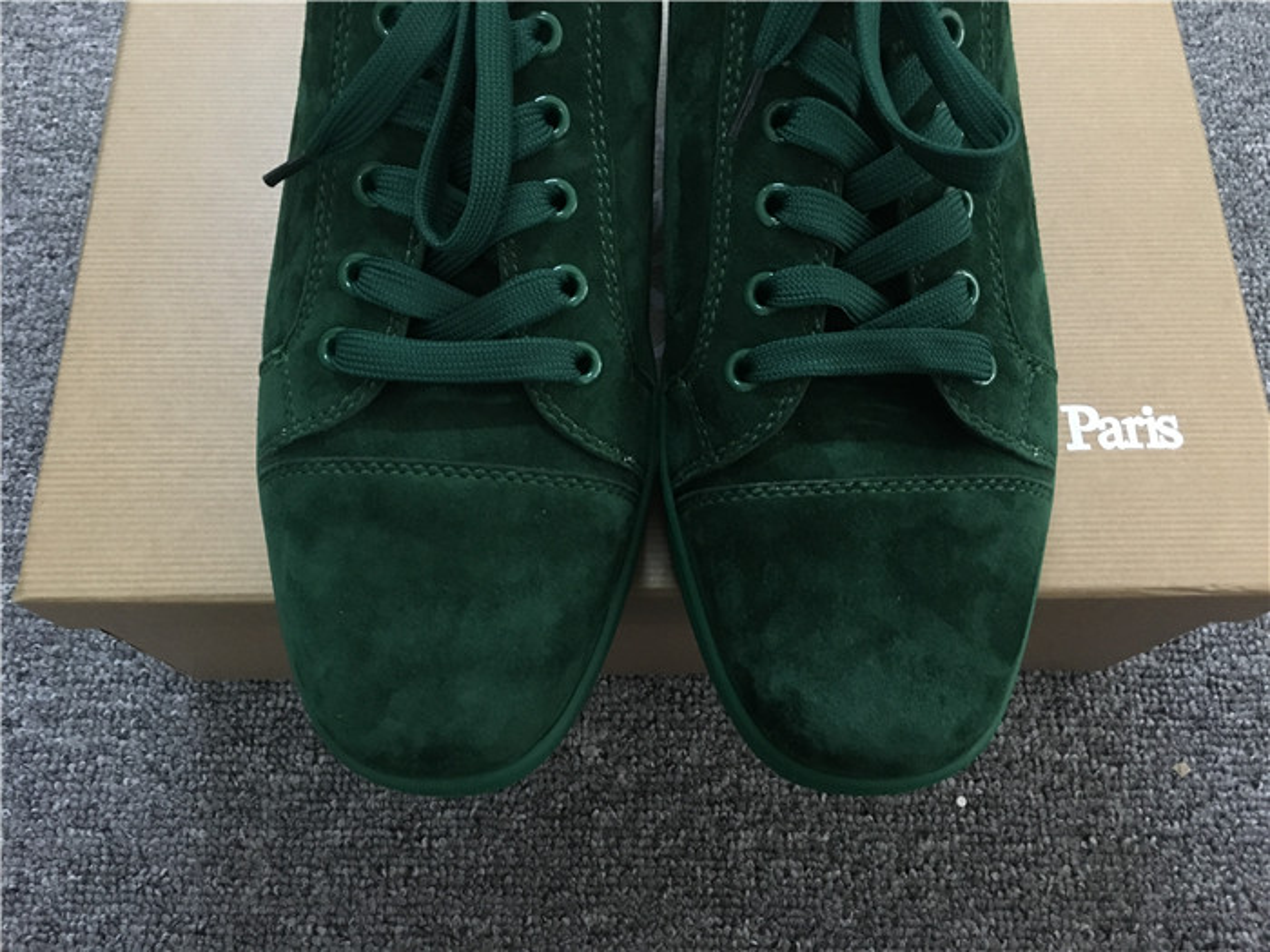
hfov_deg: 61.7
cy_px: 476
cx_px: 635
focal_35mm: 29
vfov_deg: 48.2
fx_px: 1064
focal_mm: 4.15
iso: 200
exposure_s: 1/17
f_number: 2.2
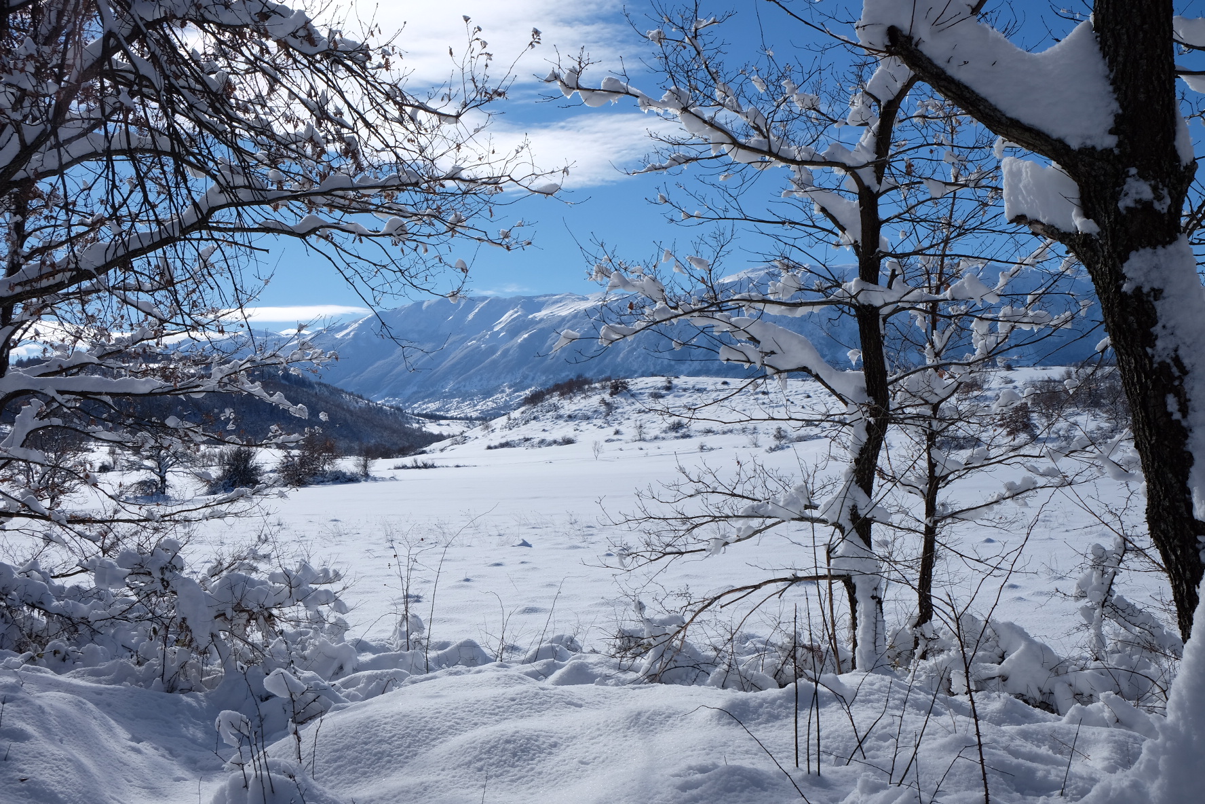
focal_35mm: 35
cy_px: 402
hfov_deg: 54.4
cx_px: 602
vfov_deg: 37.9
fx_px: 1171
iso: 200
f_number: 11
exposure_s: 1/450
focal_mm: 23.3
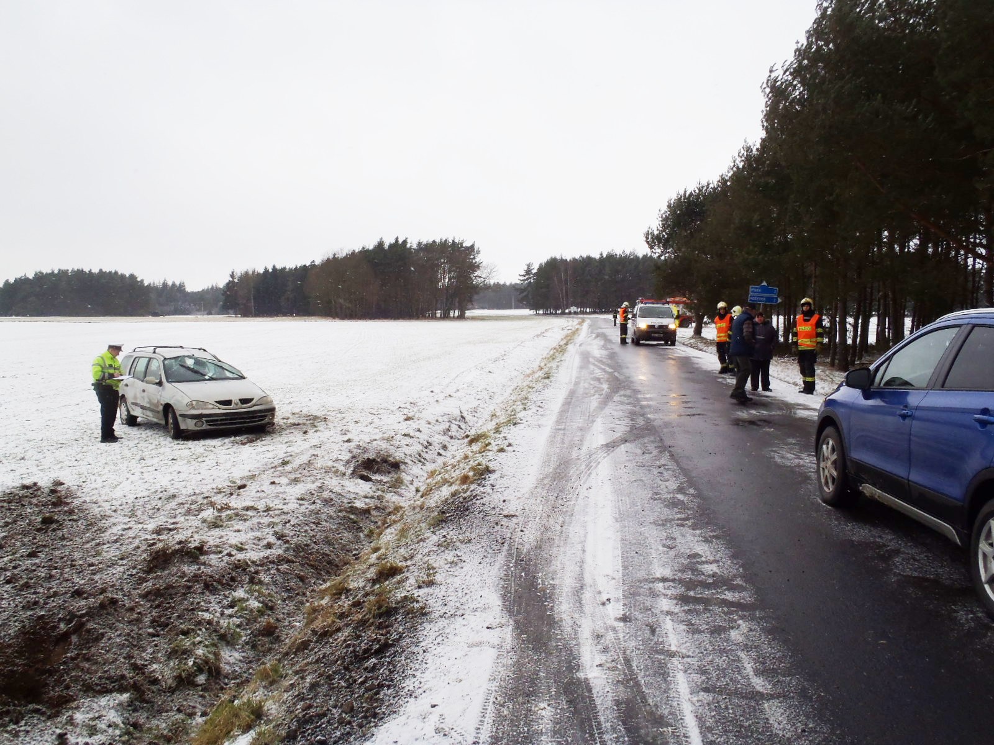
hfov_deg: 63.4
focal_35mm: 28
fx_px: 804
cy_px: 372
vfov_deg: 49.7
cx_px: 497
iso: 80
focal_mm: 5
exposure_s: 1/250
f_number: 3.9
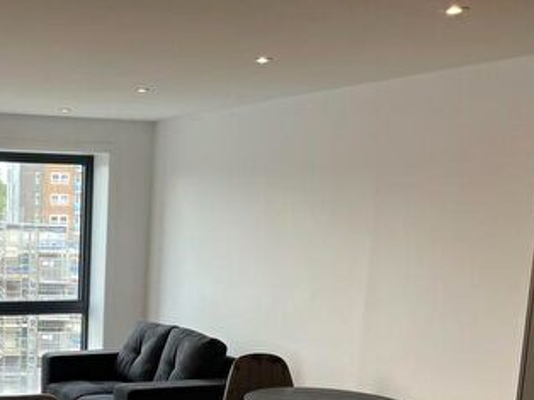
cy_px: 377
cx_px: 32
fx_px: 894
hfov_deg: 31.4
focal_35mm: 58
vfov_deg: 24.3
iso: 32
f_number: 1.6
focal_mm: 4.2
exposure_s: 1/105
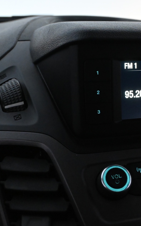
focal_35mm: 58
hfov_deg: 21.1
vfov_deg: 35.2
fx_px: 355
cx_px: 162
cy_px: 113
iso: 6400
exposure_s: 1/100
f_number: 5.6
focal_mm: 25
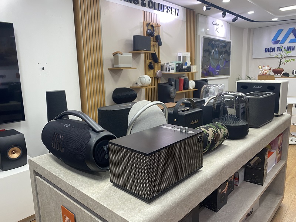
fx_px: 222
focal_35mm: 26
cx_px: 148
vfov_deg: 53.1
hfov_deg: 67.3
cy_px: 111
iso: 100
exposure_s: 1/50
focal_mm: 4.25
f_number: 1.8
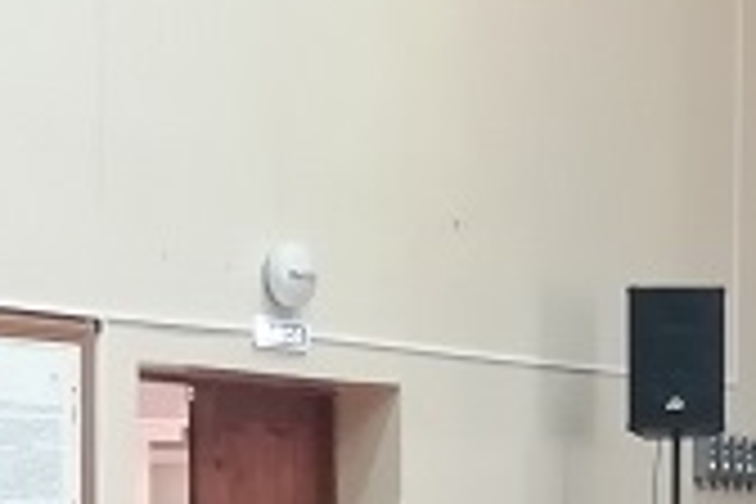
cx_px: 729
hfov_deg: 15.6
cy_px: 639
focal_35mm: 129
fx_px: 2709
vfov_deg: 10.4
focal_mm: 3.46
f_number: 2.2
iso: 400
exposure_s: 1/25
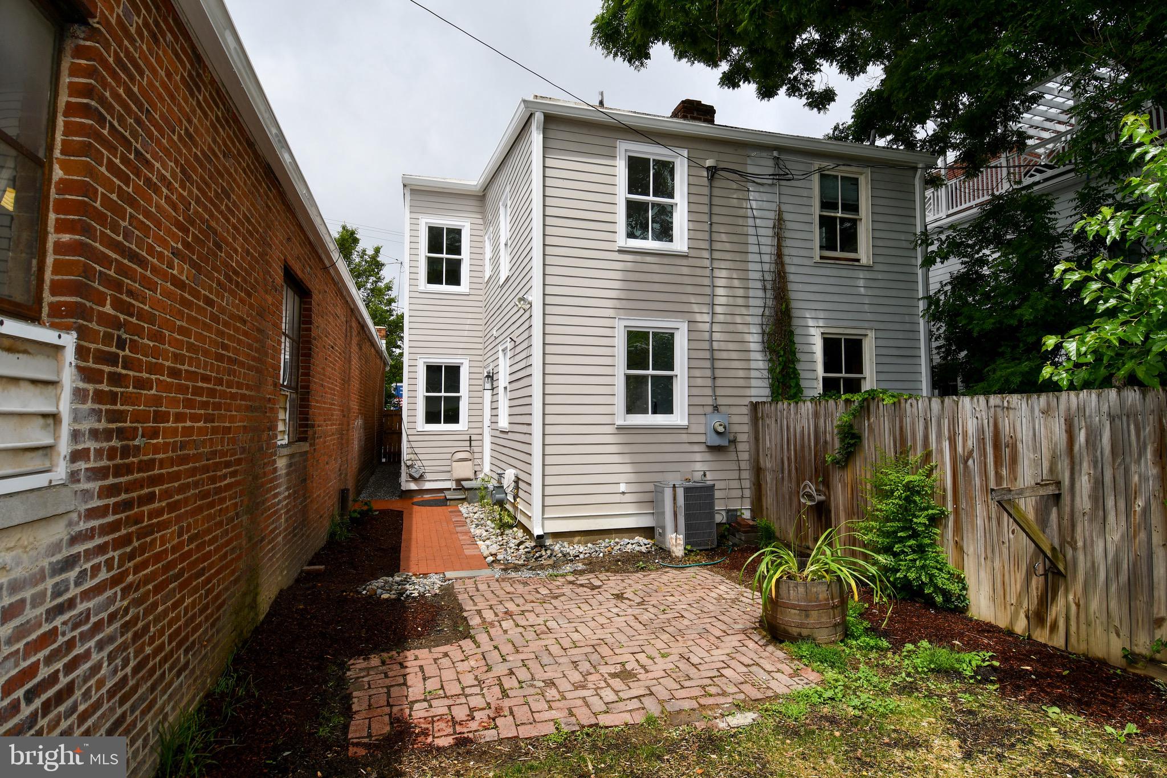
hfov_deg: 90.0
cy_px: 389
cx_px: 584
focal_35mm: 18
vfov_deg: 67.4
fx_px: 583
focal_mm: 12
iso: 100
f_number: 10
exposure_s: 1/250
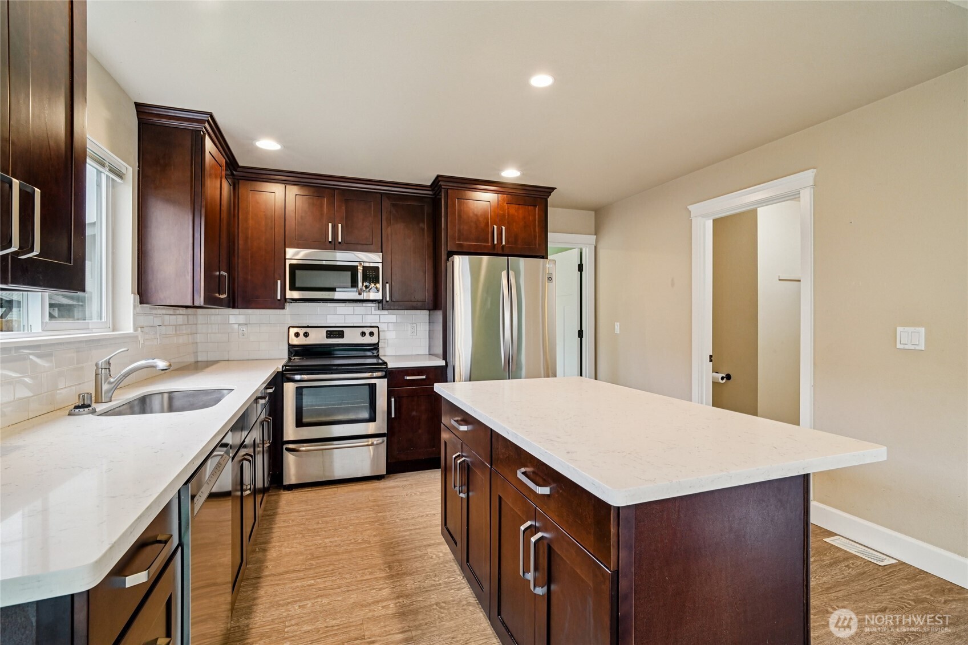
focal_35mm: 16
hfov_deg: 96.7
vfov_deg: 73.7
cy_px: 322
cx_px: 484
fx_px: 430
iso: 1600
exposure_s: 1/15
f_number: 8
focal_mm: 16
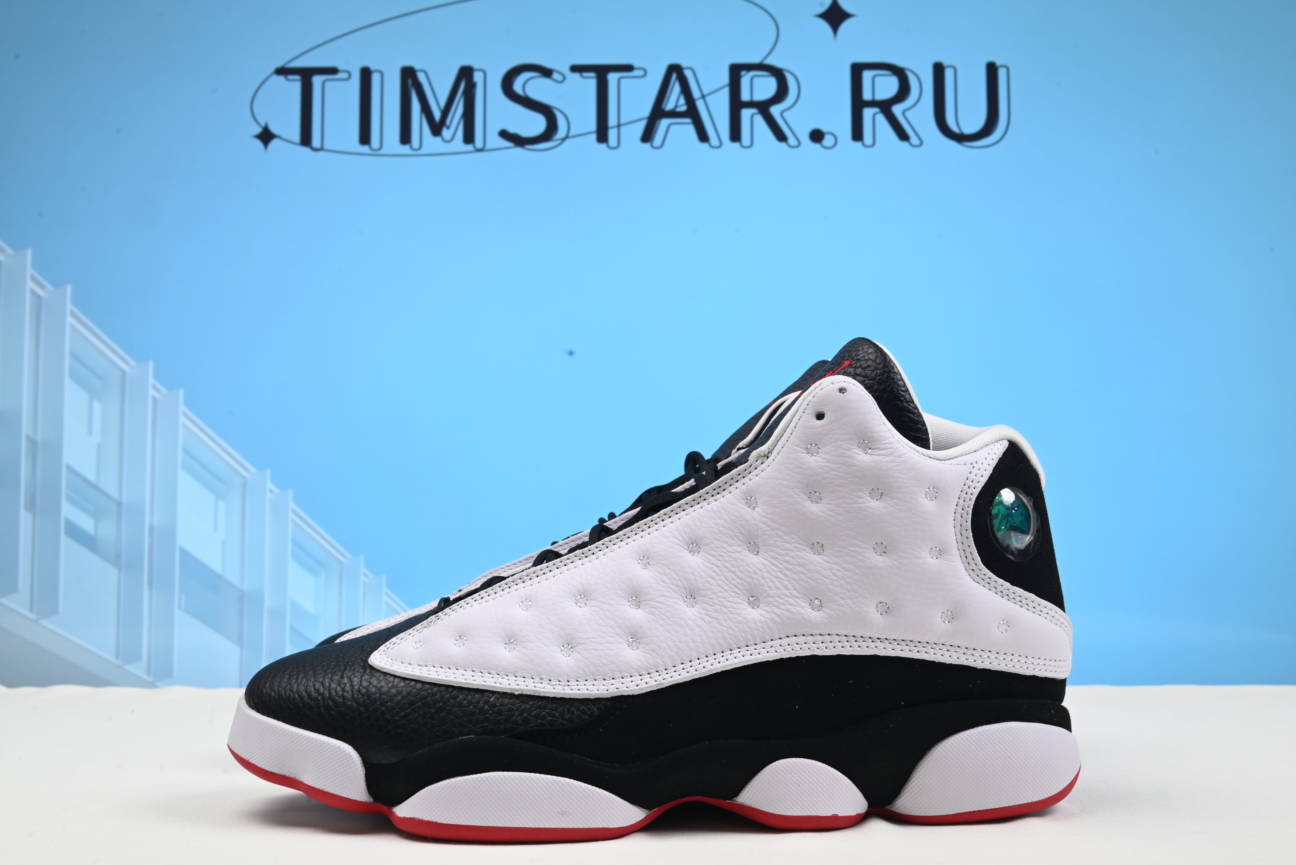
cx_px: 648
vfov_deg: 33.4
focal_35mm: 40
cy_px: 432
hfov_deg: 48.4
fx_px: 1440
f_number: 16
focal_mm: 40
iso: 100
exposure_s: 1/2.5
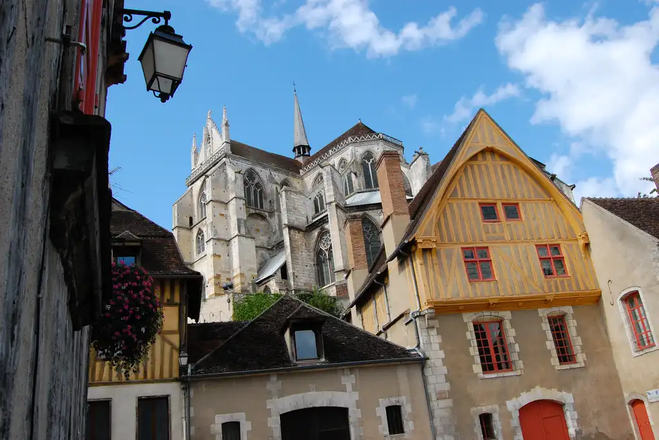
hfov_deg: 61.9
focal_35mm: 30
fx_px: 549
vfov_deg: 43.6
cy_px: 220
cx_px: 330
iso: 800
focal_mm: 20
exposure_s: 1/640
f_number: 13
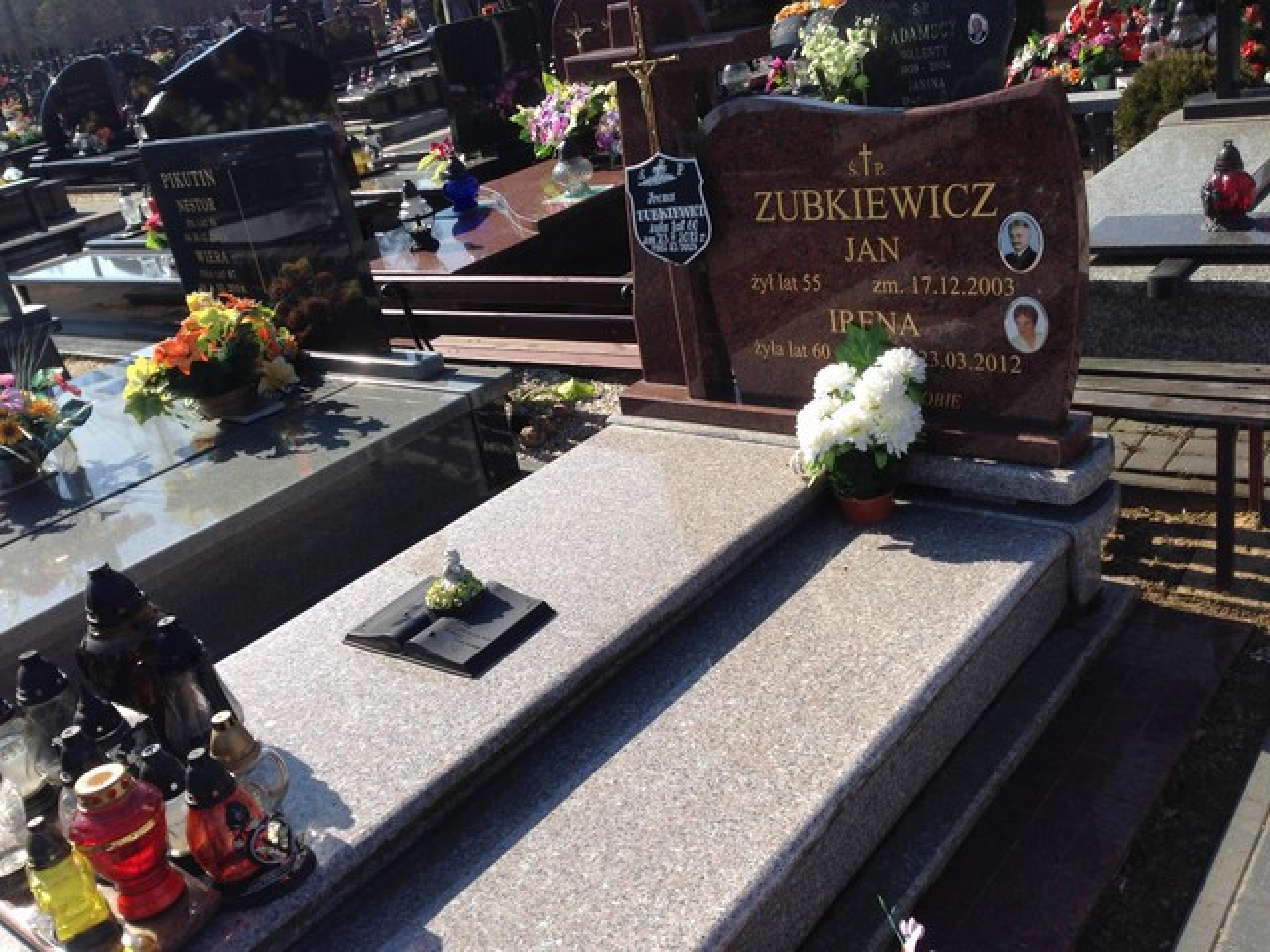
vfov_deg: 42.9
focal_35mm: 33
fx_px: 1211
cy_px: 476
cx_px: 635
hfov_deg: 55.4
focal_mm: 4.12
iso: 50
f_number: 2.4
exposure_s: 1/1290
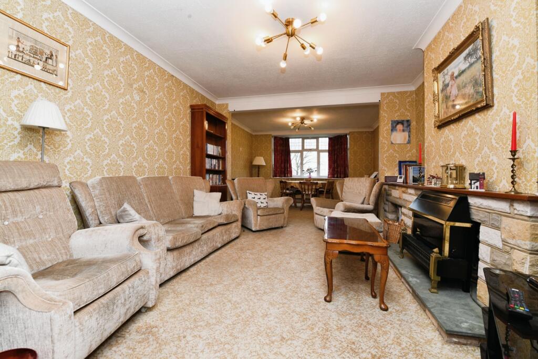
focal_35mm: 15
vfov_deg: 77.3
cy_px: 180
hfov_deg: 100.4
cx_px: 269
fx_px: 224
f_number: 11
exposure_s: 1/60
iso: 800
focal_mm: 15
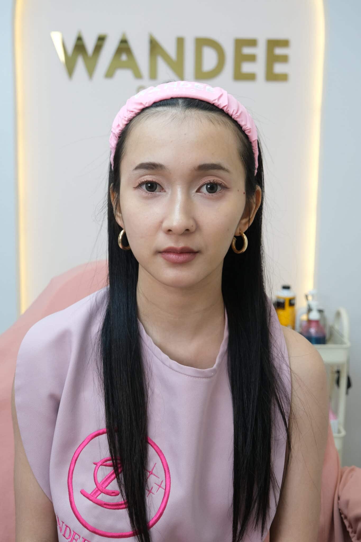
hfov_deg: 29.2
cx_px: 180
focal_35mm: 46
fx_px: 692
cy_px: 271
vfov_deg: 42.7
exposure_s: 1/100
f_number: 5
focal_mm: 30.8
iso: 800
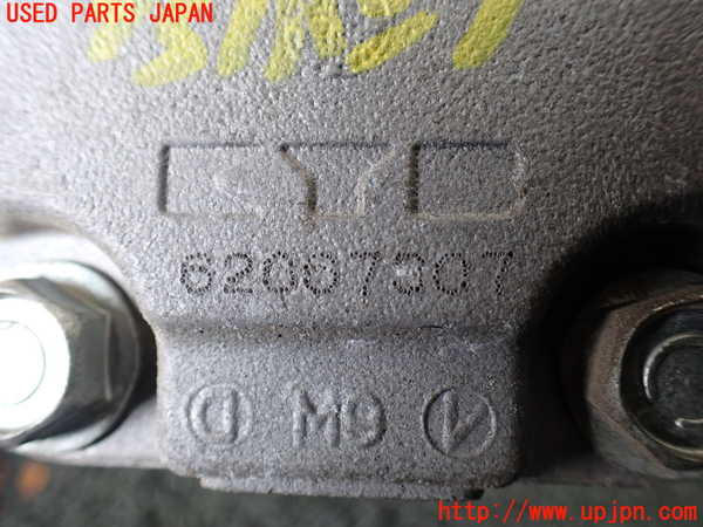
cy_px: 264
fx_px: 609
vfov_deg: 46.8
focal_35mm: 30
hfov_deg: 60.0
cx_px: 352
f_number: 2.3
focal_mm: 5.4
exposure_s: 1/125
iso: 250
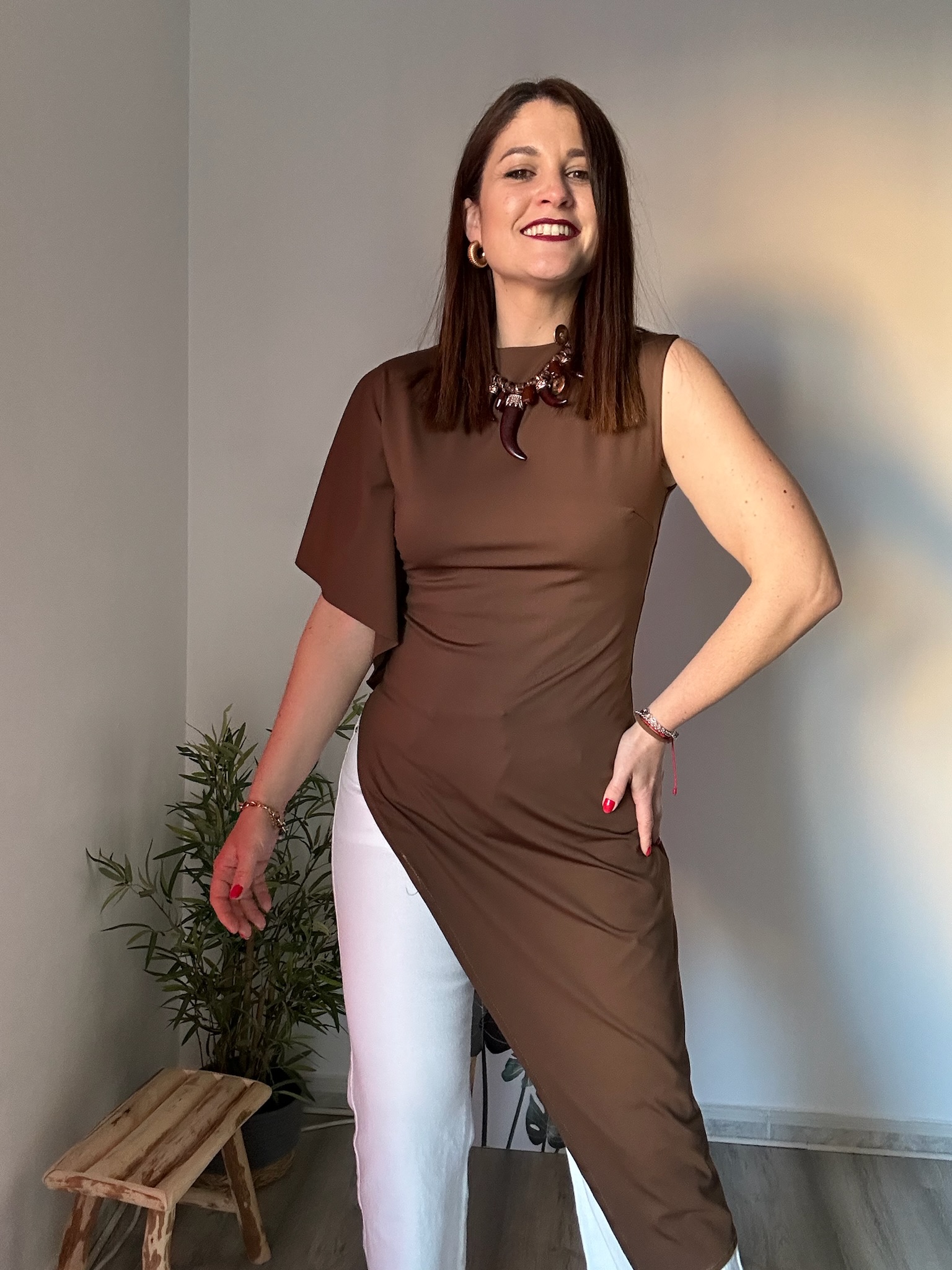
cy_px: 635
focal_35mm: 30
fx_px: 1100
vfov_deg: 60.0
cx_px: 476
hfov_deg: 46.8
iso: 160
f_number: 1.9
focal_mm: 2.69
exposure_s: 1/60
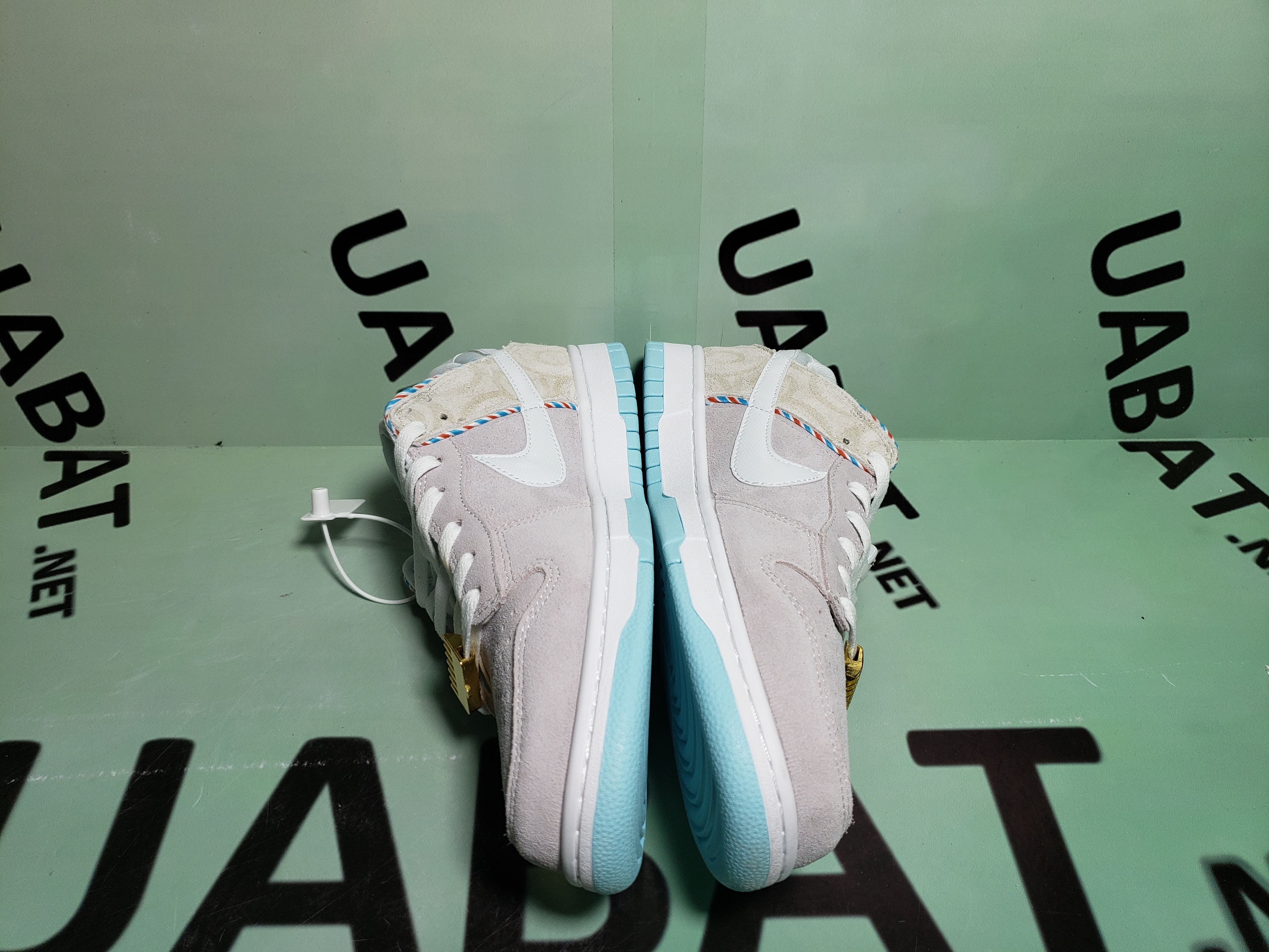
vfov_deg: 53.1
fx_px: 953
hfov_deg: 67.3
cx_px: 634
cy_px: 476
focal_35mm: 26
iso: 50
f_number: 1.5
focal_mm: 4.3
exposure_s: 1/521
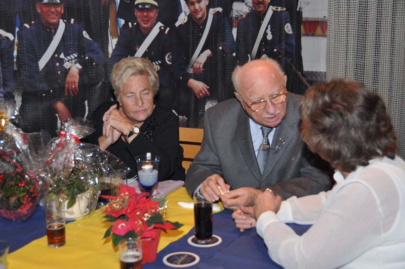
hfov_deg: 30.6
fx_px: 741
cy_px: 134
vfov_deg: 20.6
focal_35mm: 66
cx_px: 202
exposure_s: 1/60
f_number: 4.5
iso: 720
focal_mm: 44
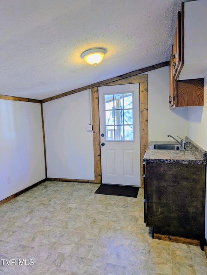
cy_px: 138
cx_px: 104
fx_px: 191
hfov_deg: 56.9
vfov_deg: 71.5
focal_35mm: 24
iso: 29
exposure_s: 1/293
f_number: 1.68
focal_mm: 6.9
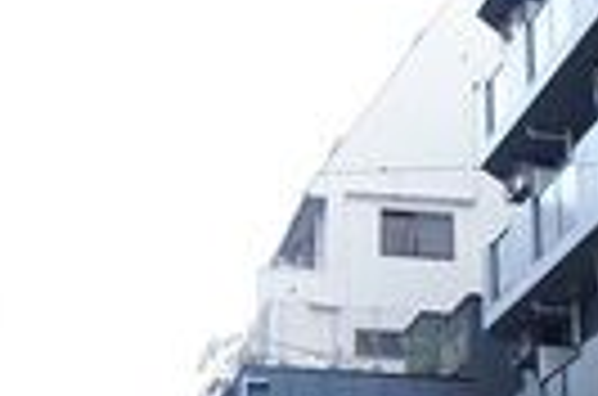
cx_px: 405
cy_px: 398
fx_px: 1574
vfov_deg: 14.1
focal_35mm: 95
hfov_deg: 21.4
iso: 500
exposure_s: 1/160
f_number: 4
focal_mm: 14
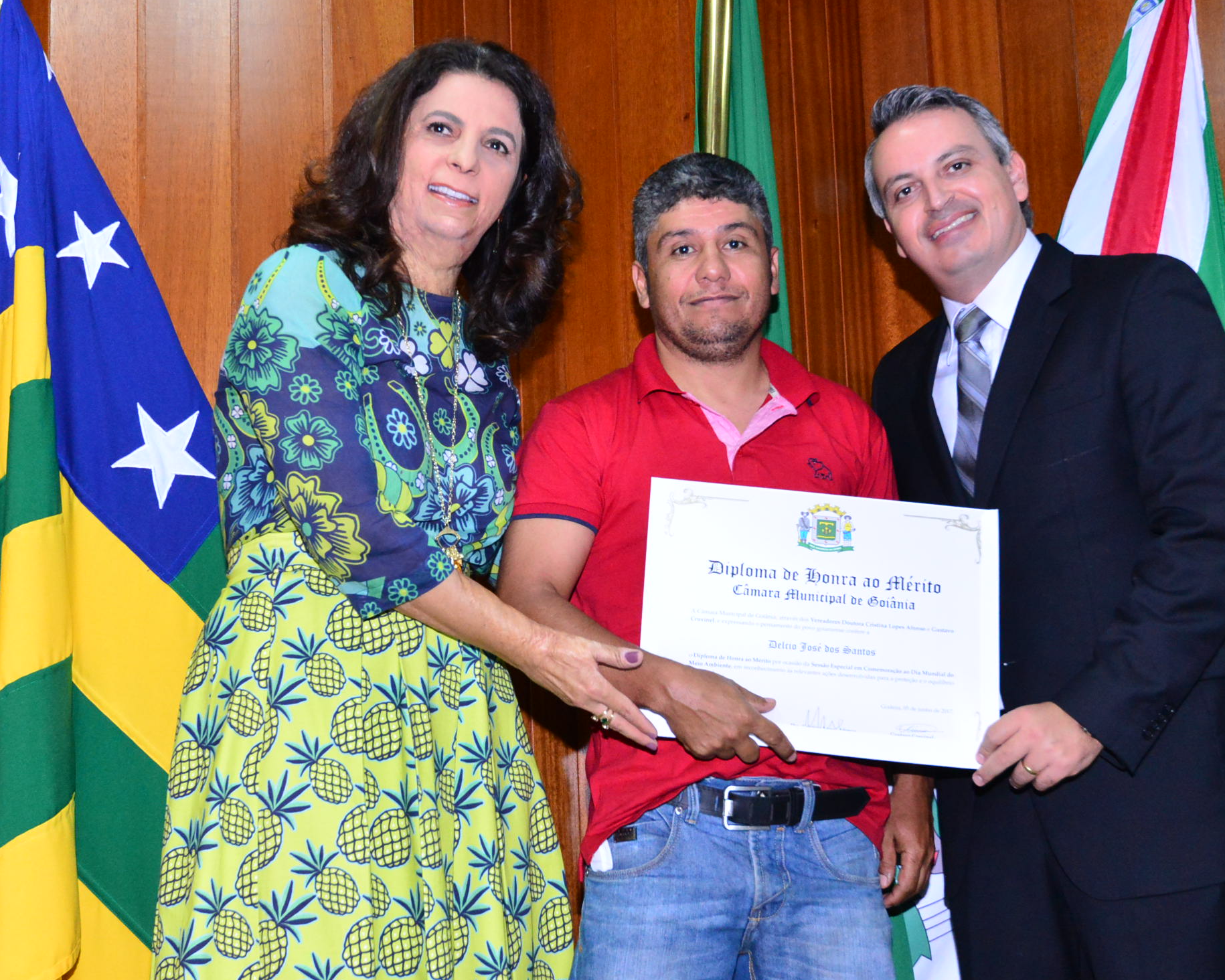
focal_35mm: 54
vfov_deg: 28.1
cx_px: 610
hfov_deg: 34.7
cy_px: 482
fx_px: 1958
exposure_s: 1/250
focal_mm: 35
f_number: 5.6
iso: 4000
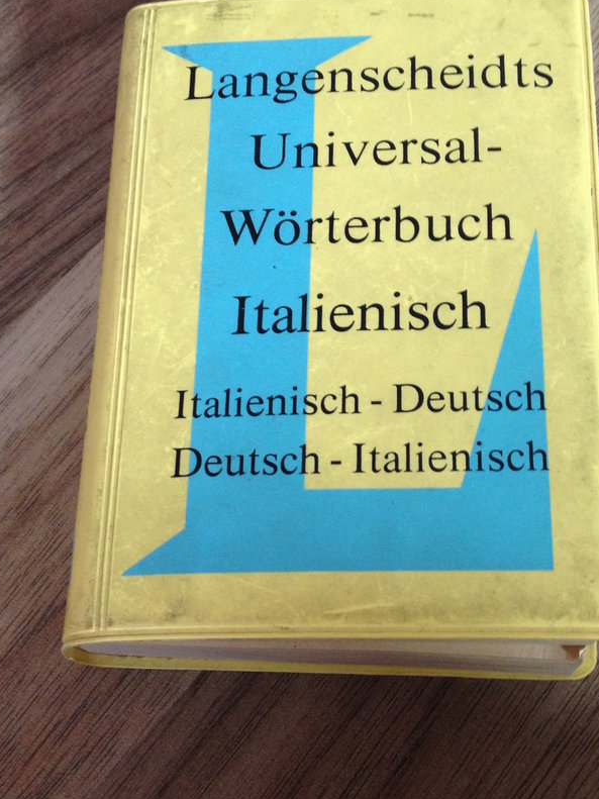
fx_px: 1362
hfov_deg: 24.8
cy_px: 392
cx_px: 327
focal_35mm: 59
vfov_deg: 32.7
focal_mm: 4.28
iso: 125
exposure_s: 1/20
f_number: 2.4
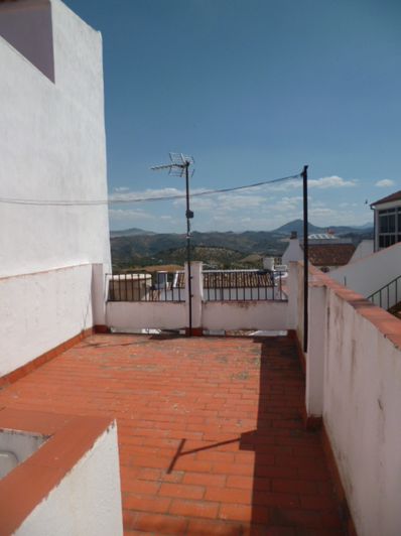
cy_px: 268
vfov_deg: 71.6
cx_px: 200
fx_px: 371
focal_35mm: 24
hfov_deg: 56.7
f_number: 9
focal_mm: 4.3
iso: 100
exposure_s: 1/320
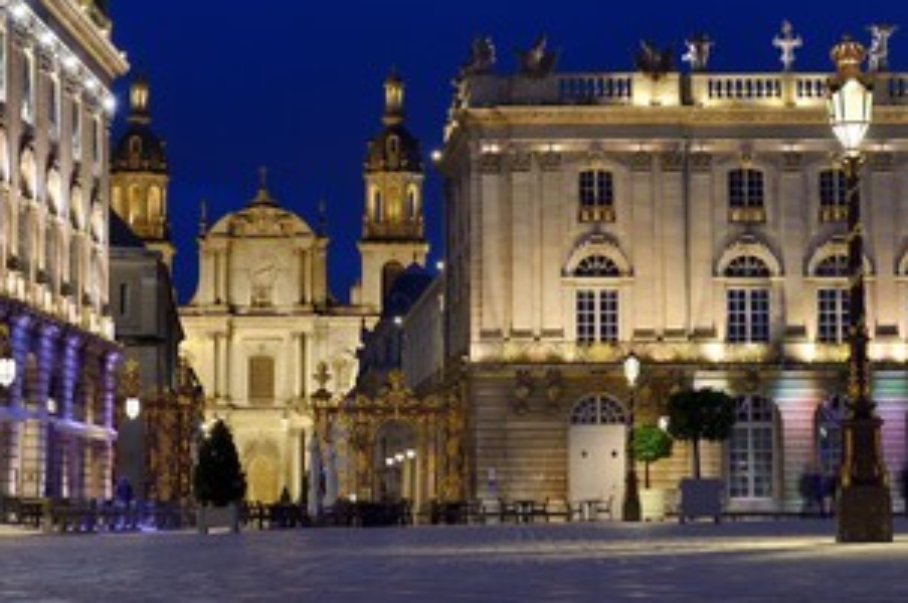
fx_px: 2041
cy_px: 244
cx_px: 368
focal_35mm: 81
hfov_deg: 25.0
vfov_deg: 16.8
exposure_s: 1/3.33
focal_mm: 58
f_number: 5
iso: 400
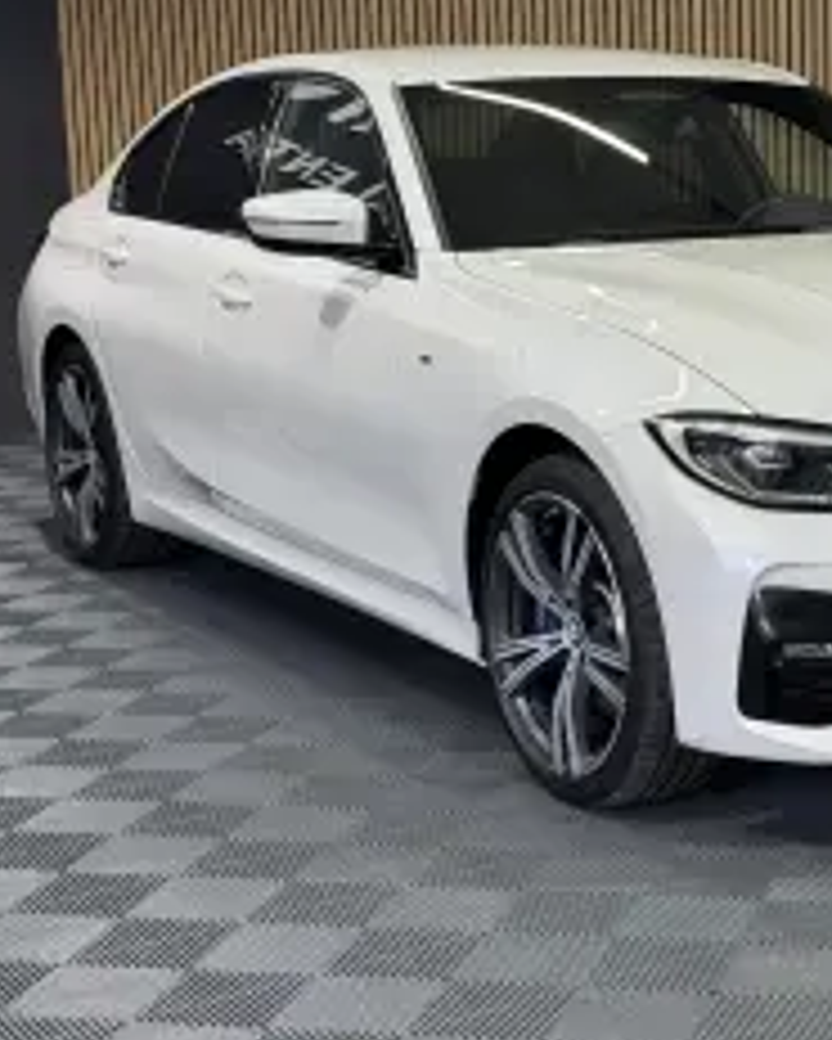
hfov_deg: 20.6
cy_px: 459
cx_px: 747
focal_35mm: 73
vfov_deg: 26.0
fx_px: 2245
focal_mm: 6.76
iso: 80
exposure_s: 1/100
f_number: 1.78
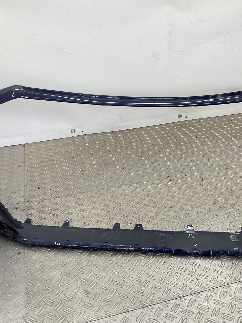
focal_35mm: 39
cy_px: 161
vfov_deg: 47.9
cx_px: 152
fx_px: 364
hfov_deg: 36.6
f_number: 1.8
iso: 16
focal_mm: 3
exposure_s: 1/106
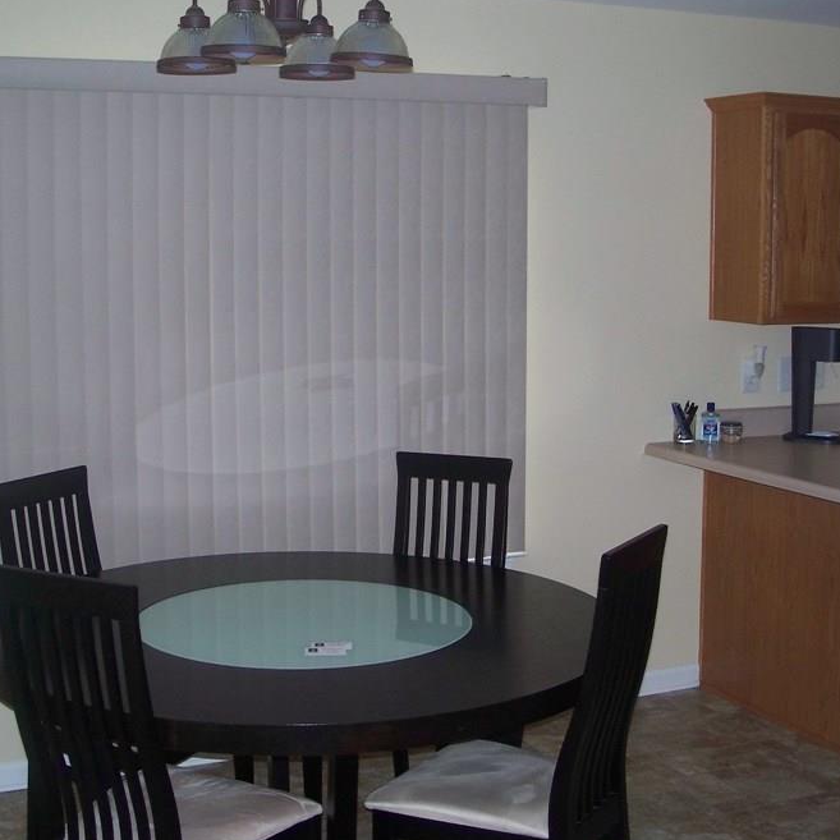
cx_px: 399
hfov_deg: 33.4
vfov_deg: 33.4
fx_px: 1400
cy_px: 404
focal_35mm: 51
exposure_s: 1/60
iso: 200
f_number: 2.8
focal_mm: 7.8
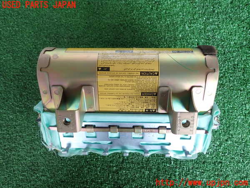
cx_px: 125
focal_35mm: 25
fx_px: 181
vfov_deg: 54.9
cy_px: 94
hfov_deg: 69.4
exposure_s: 1/60
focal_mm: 4.5
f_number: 2
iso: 160
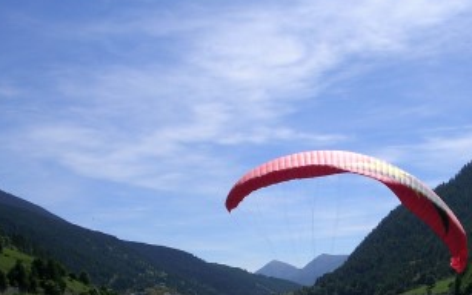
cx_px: 310
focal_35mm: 56
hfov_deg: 36.0
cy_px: 224
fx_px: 720
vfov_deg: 22.9
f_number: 5.6
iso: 50
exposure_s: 1/543
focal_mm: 5.8
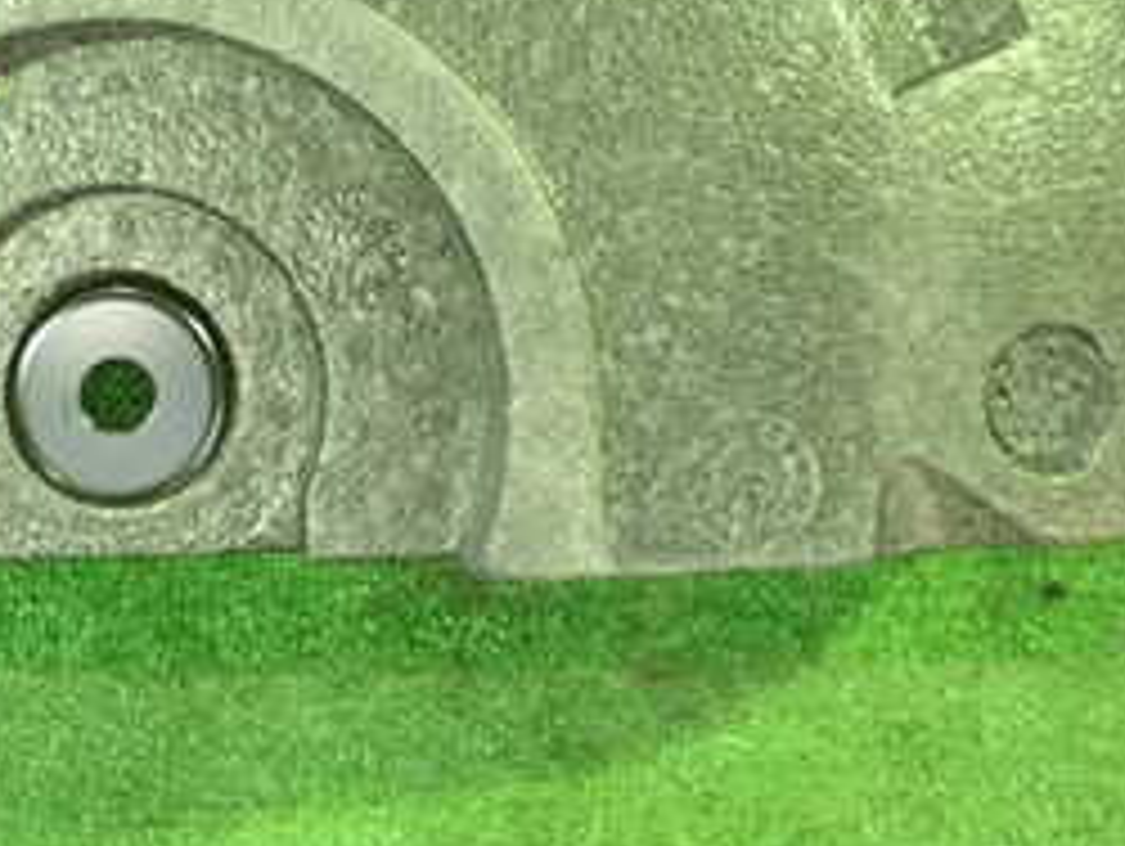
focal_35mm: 72
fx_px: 2342
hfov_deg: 26.5
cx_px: 207
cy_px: -27
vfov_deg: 19.8
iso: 1000
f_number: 2.3
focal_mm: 5.5
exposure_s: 1/30
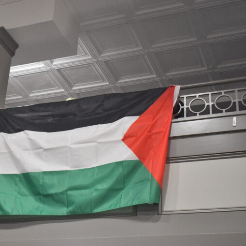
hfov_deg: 25.4
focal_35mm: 67
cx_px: 63
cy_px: 123
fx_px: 539
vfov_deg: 25.7
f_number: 4.5
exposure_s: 1/80
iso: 2000
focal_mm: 35
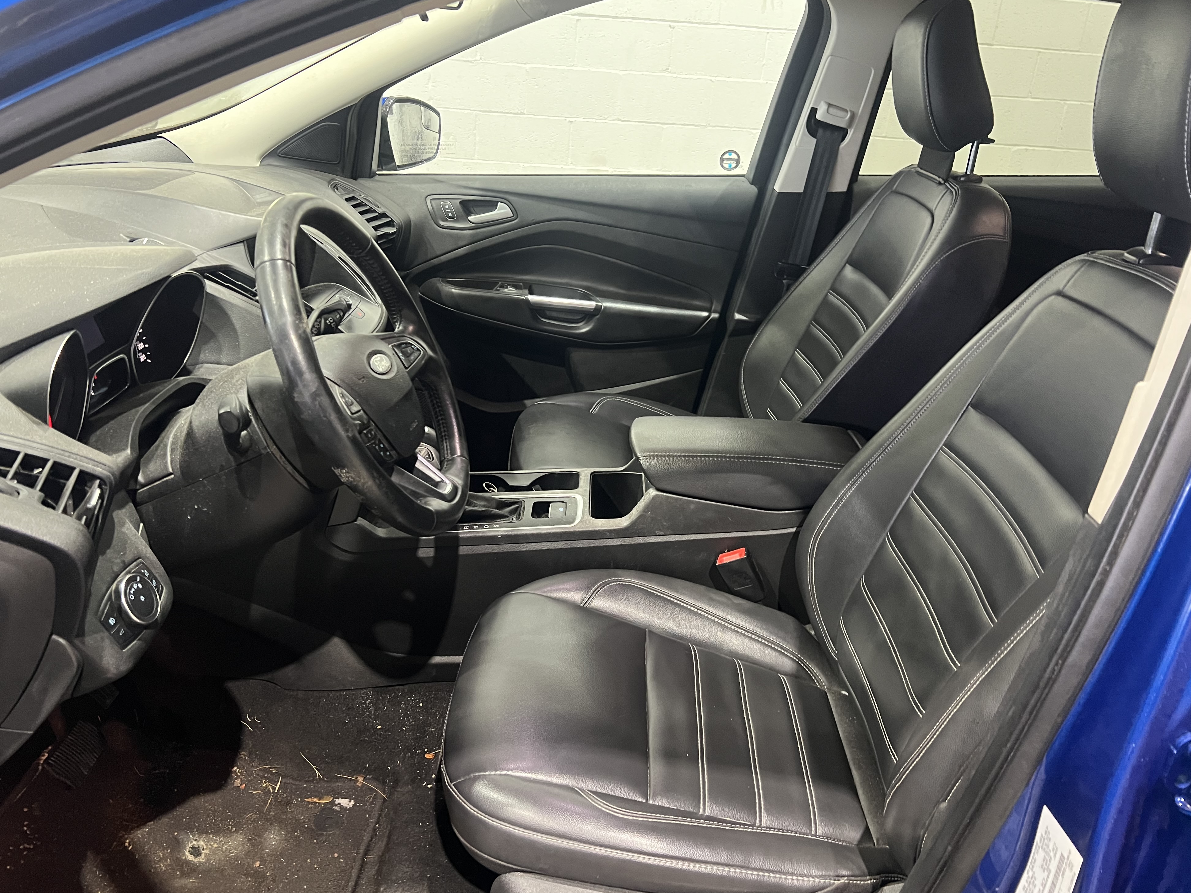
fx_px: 929
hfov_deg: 65.3
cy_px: 453
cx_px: 589
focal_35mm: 27
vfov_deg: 51.4
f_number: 1.5
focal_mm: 5.7
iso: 400
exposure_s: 1/40
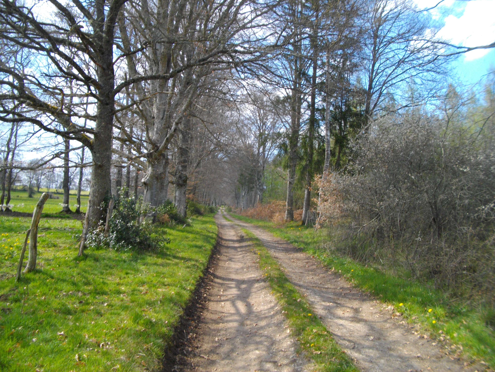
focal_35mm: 31
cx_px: 248
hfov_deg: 58.4
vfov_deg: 45.4
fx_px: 443
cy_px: 186
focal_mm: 5.7
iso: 100
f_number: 8.8
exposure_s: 1/60
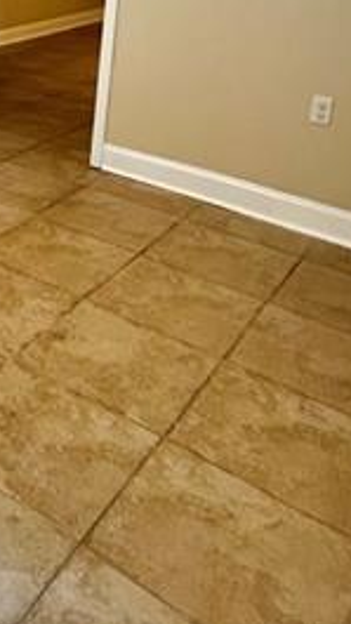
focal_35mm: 41
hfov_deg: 24.0
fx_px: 679
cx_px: -151
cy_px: 57
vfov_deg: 44.7
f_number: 1.8
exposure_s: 1/60
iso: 640
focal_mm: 1.57
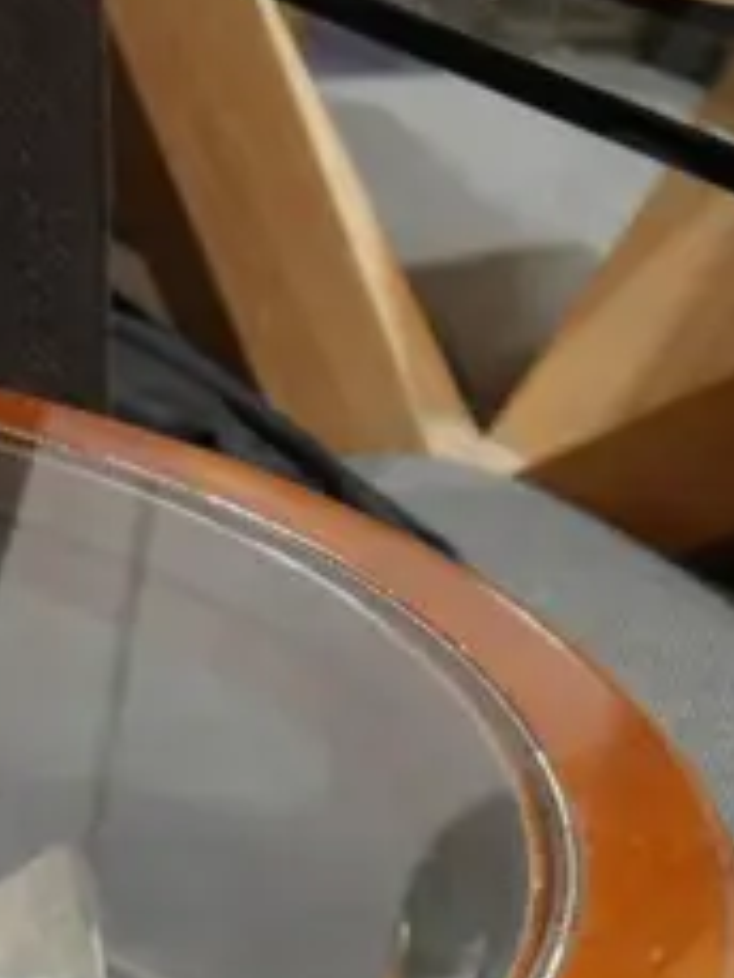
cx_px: -510
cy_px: 1760
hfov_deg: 11.2
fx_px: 3531
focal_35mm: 125
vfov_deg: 14.0
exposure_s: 1/60
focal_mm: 14
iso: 400
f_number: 3.5
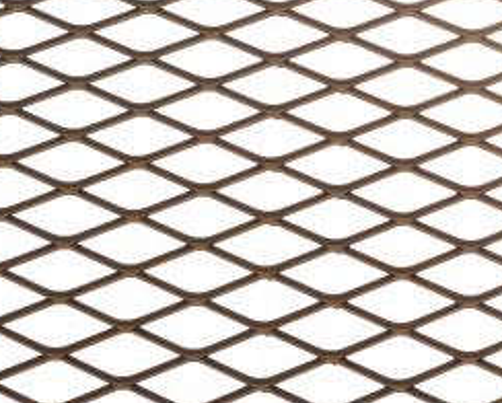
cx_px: 533
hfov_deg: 15.2
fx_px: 1833
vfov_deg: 12.5
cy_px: 43
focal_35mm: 123
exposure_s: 1/125
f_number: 9
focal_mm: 35
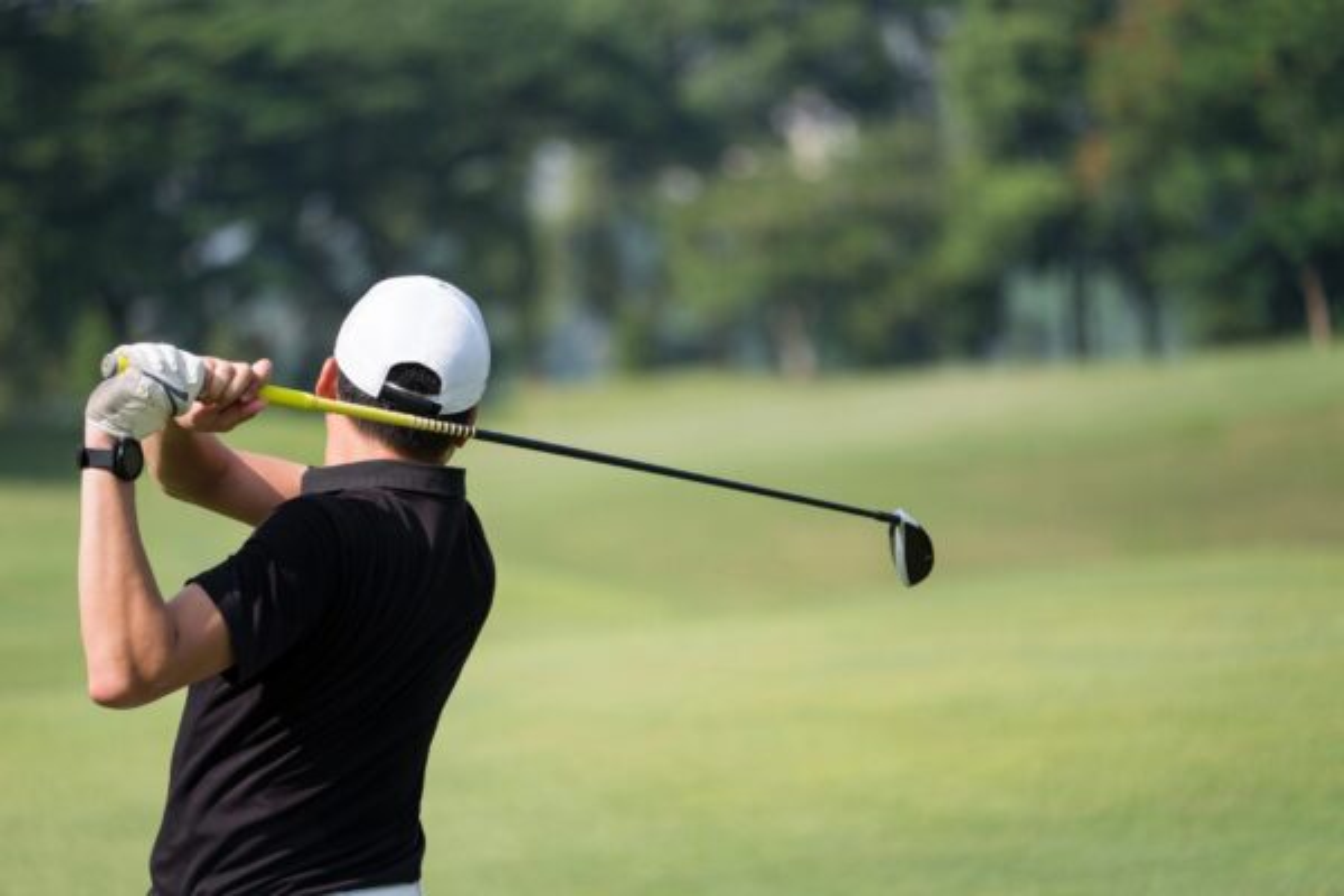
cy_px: 448
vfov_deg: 6.5
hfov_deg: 9.8
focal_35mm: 210
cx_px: 672
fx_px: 7839
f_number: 2.8
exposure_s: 1/4000
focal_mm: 140
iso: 250
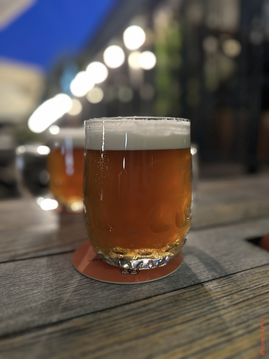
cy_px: 180
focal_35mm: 24
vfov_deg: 71.6
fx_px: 249
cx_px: 134
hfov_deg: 56.8
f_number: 1.78
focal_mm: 6.86
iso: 1000
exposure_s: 1/33
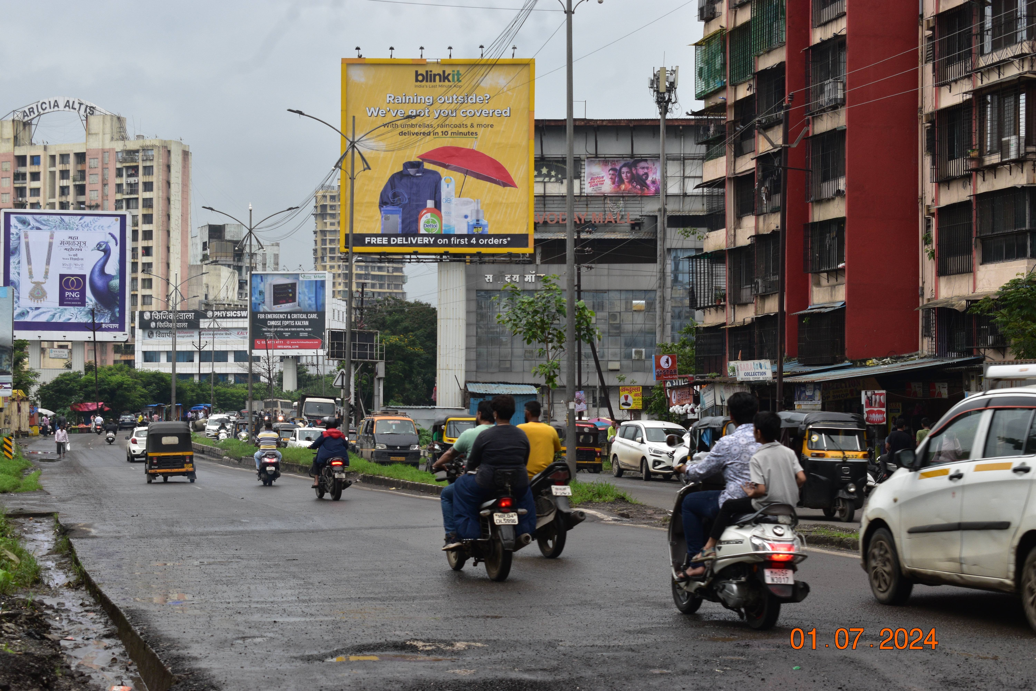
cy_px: 346
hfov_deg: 28.1
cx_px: 518
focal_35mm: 72
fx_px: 2072
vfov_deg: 18.9
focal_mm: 48
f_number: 9
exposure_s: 1/125
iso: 400
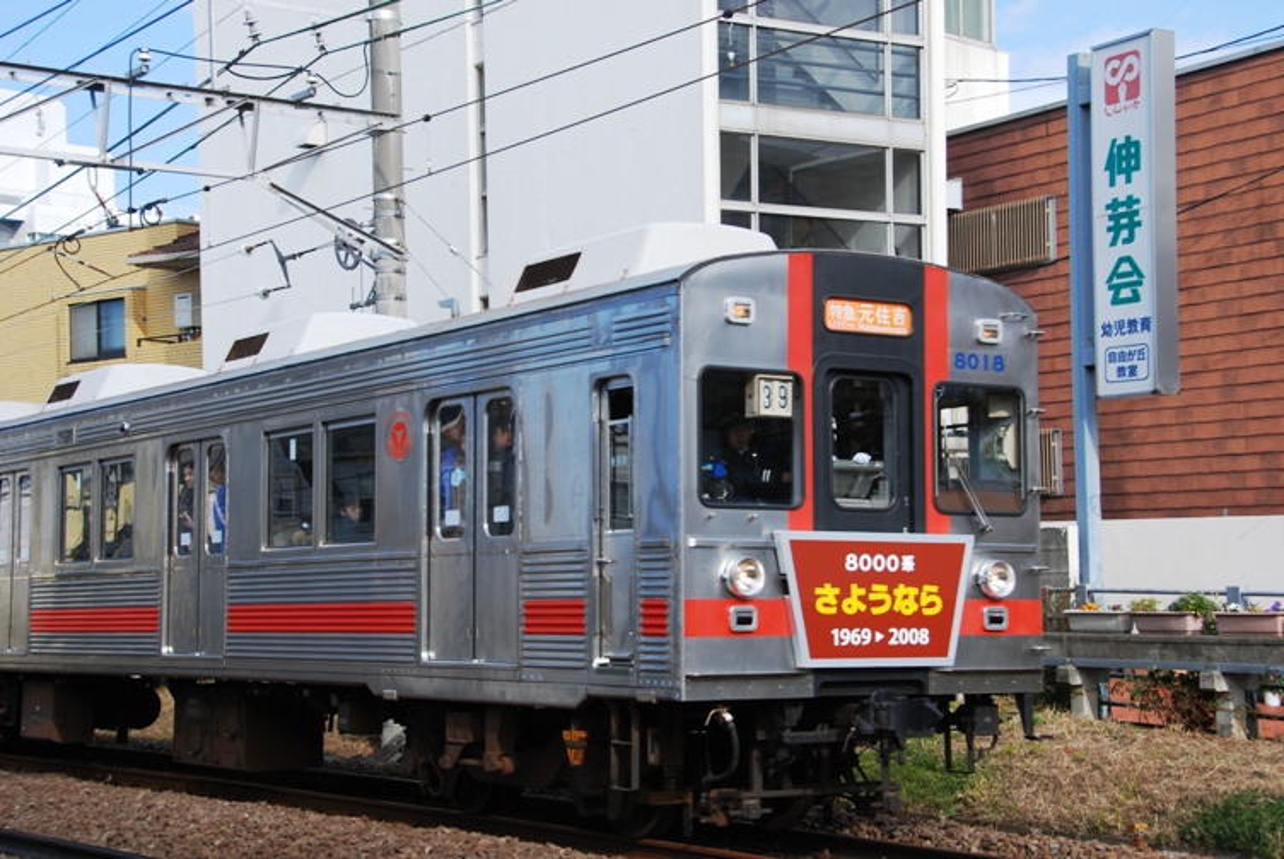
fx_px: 2142
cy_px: 430
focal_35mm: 60
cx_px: 642
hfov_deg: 33.4
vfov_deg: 22.7
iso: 200
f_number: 9
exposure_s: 1/320
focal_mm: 40
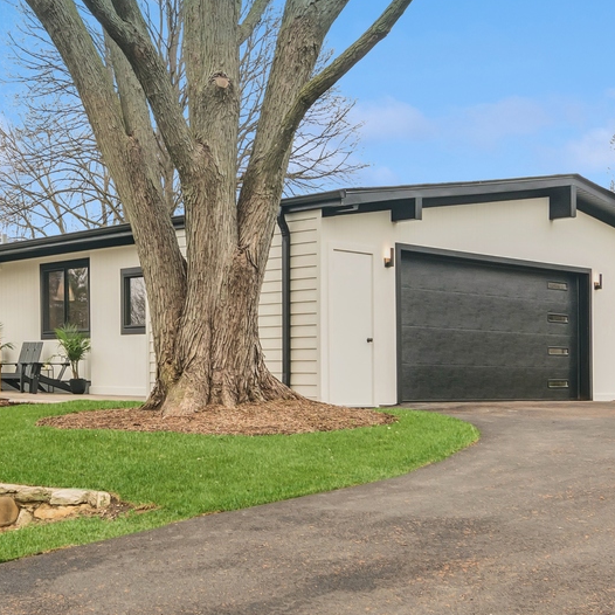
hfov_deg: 31.0
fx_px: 1106
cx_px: 230
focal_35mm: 55
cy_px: 378
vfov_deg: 31.0
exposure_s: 1/60
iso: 200
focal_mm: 14
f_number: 8
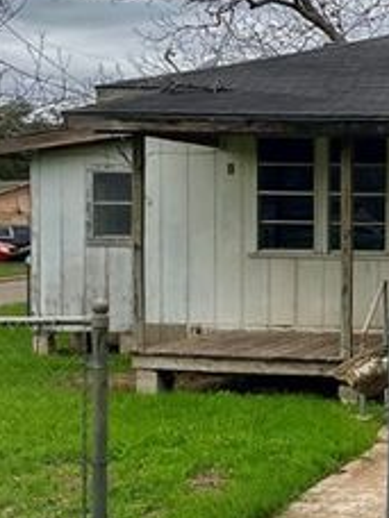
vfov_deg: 23.0
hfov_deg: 16.3
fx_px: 1274
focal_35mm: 85
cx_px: 528
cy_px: 287
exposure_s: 1/1035
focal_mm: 3
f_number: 1.8
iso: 16
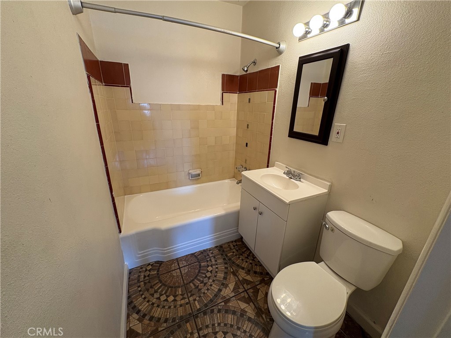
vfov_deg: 85.7
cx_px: 226
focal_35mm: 14
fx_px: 182
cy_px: 169
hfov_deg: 102.1
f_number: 2.2
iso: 160
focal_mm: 2.22
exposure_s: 1/60
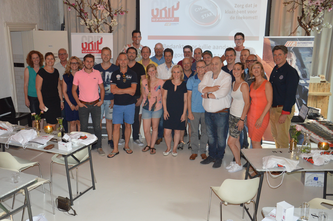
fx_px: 347
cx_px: 166
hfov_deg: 51.3
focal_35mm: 38
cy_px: 110
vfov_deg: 35.4
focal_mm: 25
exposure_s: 1/60
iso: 1100
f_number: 4
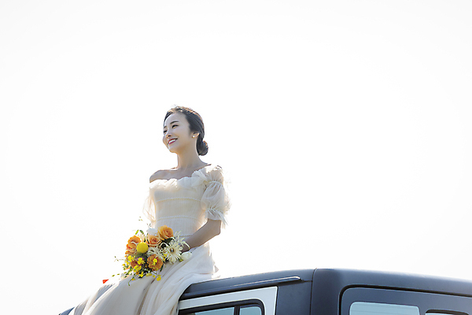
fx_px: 1835
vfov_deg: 9.8
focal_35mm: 140
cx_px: 236
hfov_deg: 14.7
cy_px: 158
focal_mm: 140
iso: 400
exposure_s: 1/800
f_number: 4.5
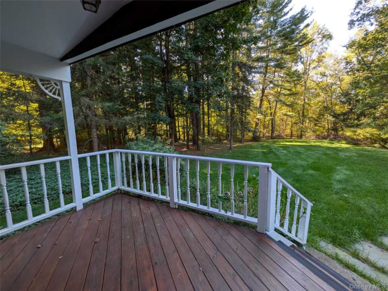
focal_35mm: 14
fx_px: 157
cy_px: 146
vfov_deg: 85.7
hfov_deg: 102.1
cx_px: 194
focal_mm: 1.83
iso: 76
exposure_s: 1/177
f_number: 2.2
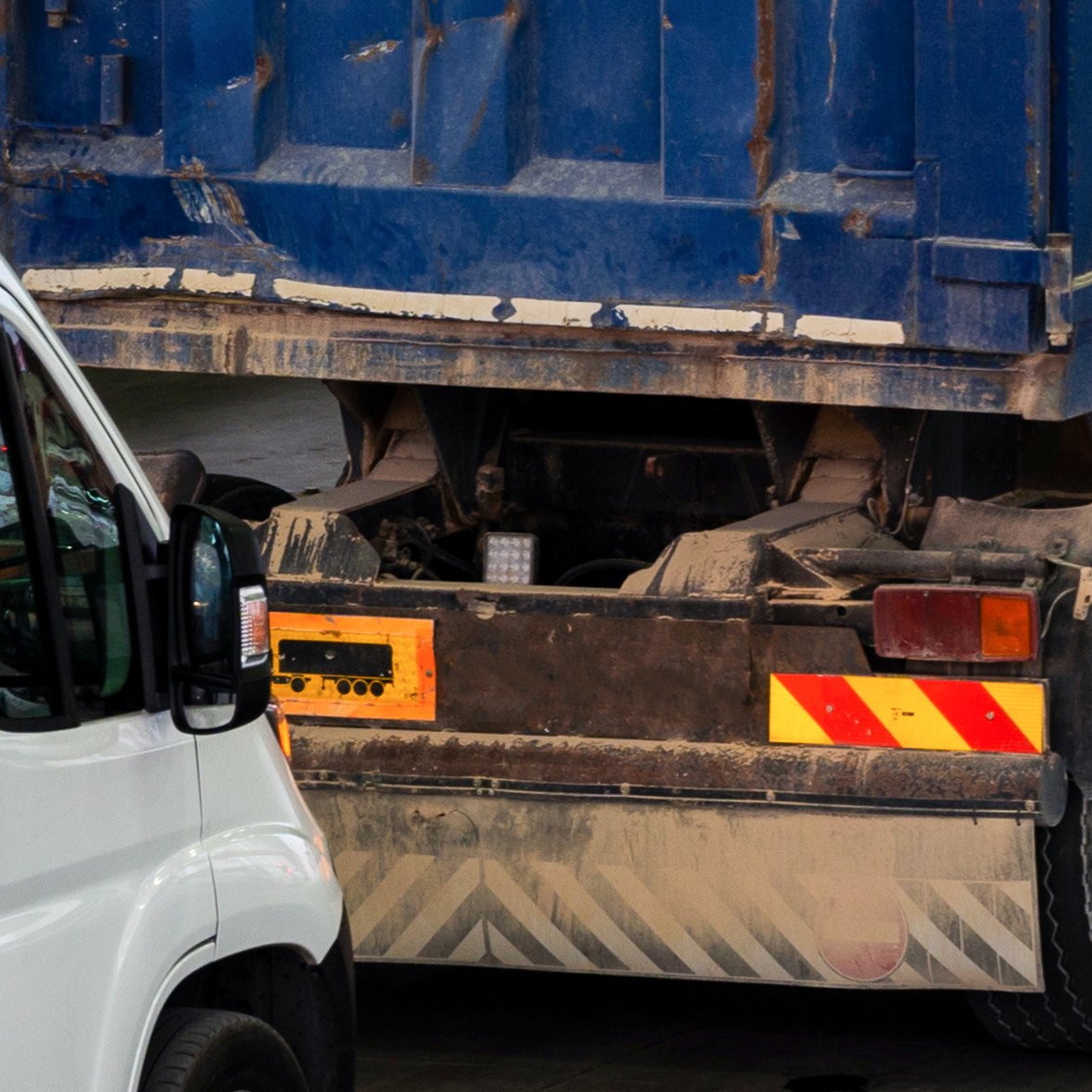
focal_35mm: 304
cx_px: 1331
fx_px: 10850
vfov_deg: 5.7
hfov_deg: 5.7
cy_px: -138
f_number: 8
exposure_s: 1/13
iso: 200
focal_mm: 70
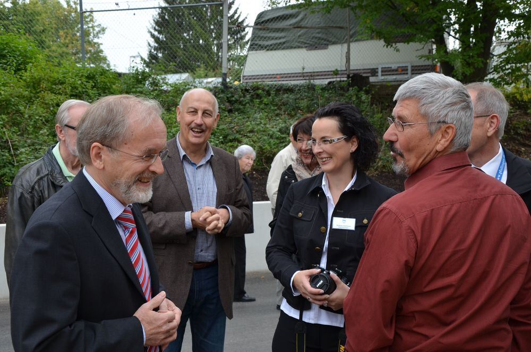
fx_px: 706
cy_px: 176
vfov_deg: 27.9
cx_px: 266
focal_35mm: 48
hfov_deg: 41.2
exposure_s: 1/200
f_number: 7.1
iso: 200
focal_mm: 32
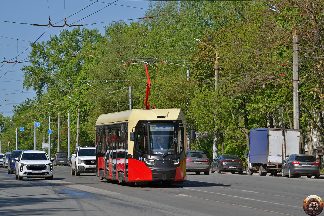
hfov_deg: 11.4
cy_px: 108
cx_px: 162
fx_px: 1620
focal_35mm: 180
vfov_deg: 7.6
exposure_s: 1/320
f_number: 11
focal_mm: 120
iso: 100
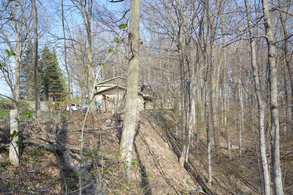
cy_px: 98
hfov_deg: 62.0
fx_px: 244
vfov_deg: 43.5
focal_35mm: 30
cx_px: 146
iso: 100
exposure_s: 1/125
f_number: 5.6
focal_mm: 20
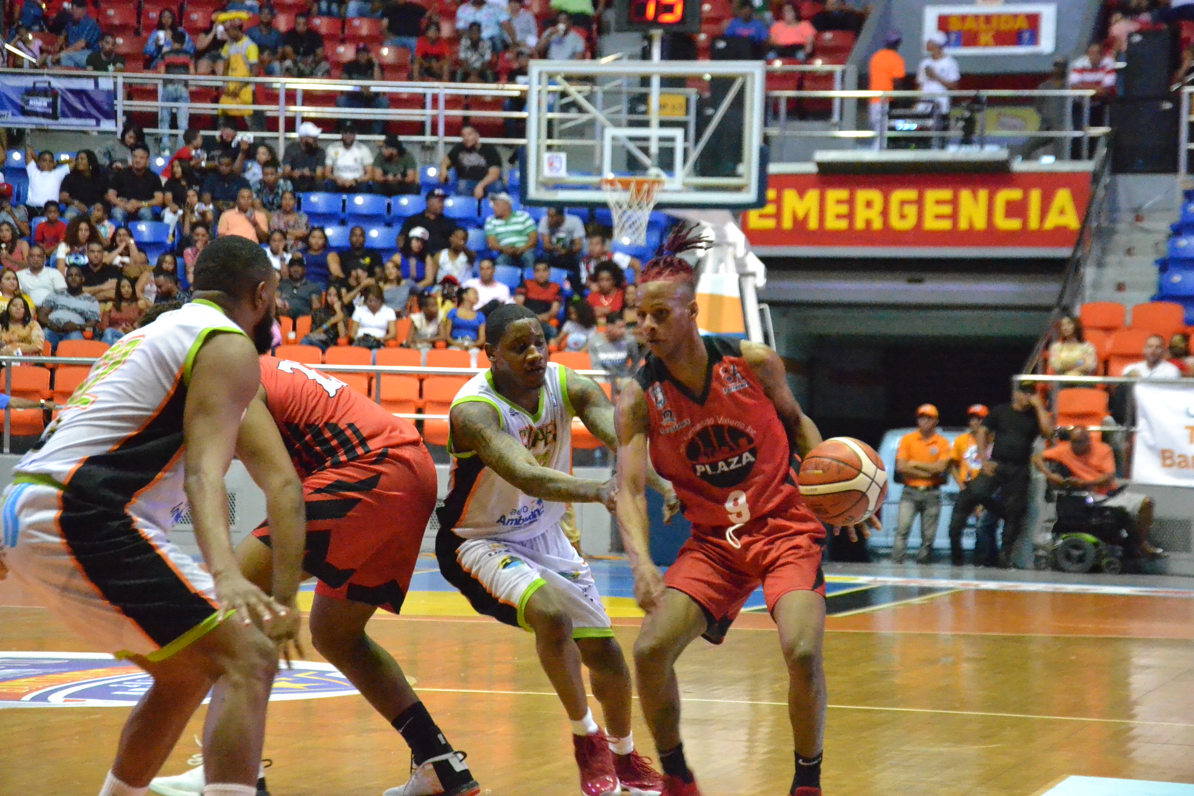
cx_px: 597
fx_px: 3731
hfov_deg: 18.2
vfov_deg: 12.2
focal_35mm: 112
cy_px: 398
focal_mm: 75
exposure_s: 1/250
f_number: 5.3
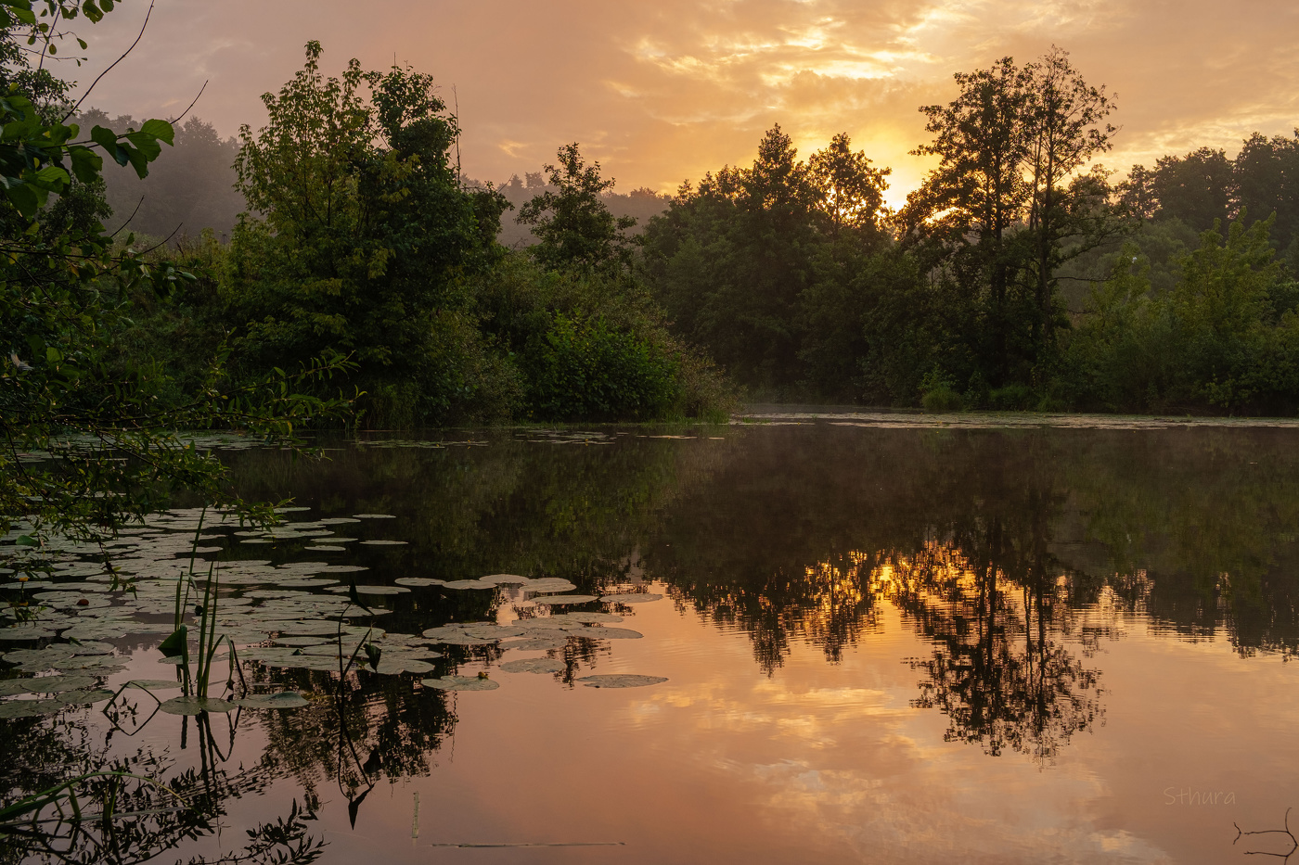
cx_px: 650
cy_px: 432
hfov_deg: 46.4
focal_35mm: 42
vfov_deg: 31.9
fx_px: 1515
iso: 200
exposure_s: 1/60
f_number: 8
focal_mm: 27.7
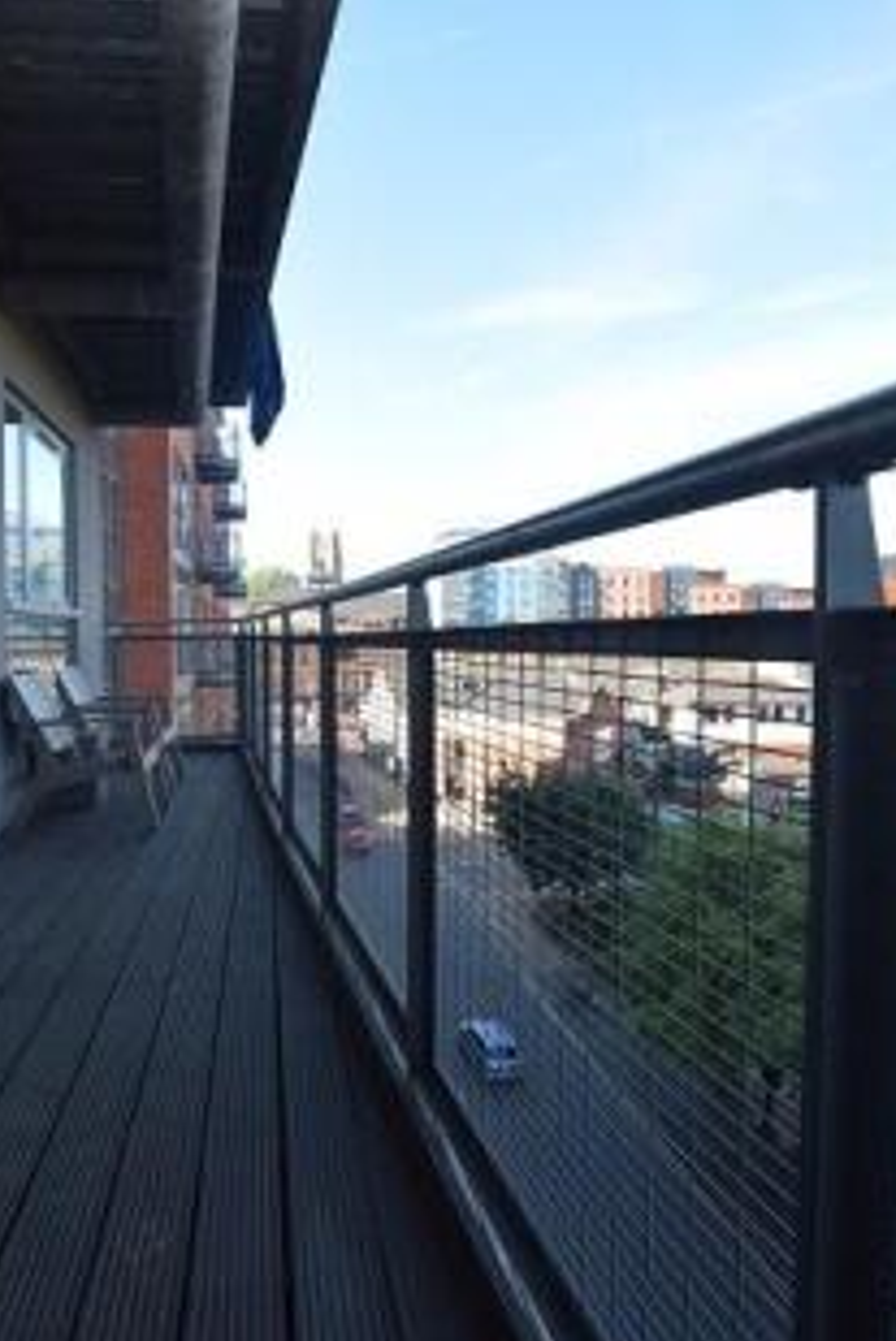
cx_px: 377
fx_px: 858
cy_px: 681
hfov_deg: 54.9
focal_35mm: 23
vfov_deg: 76.1
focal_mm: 10
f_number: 8
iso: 400
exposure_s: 1/250
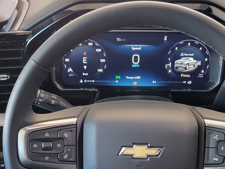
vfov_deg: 22.8
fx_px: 409
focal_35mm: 63
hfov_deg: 30.7
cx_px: 100
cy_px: 148
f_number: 1.8
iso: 500
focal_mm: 6.7
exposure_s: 1/50
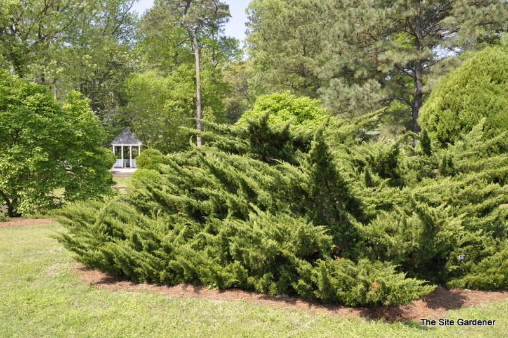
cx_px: 254
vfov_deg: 41.6
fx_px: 444
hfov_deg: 59.5
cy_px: 169
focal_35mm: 32
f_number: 10
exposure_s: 1/125
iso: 200
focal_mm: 21
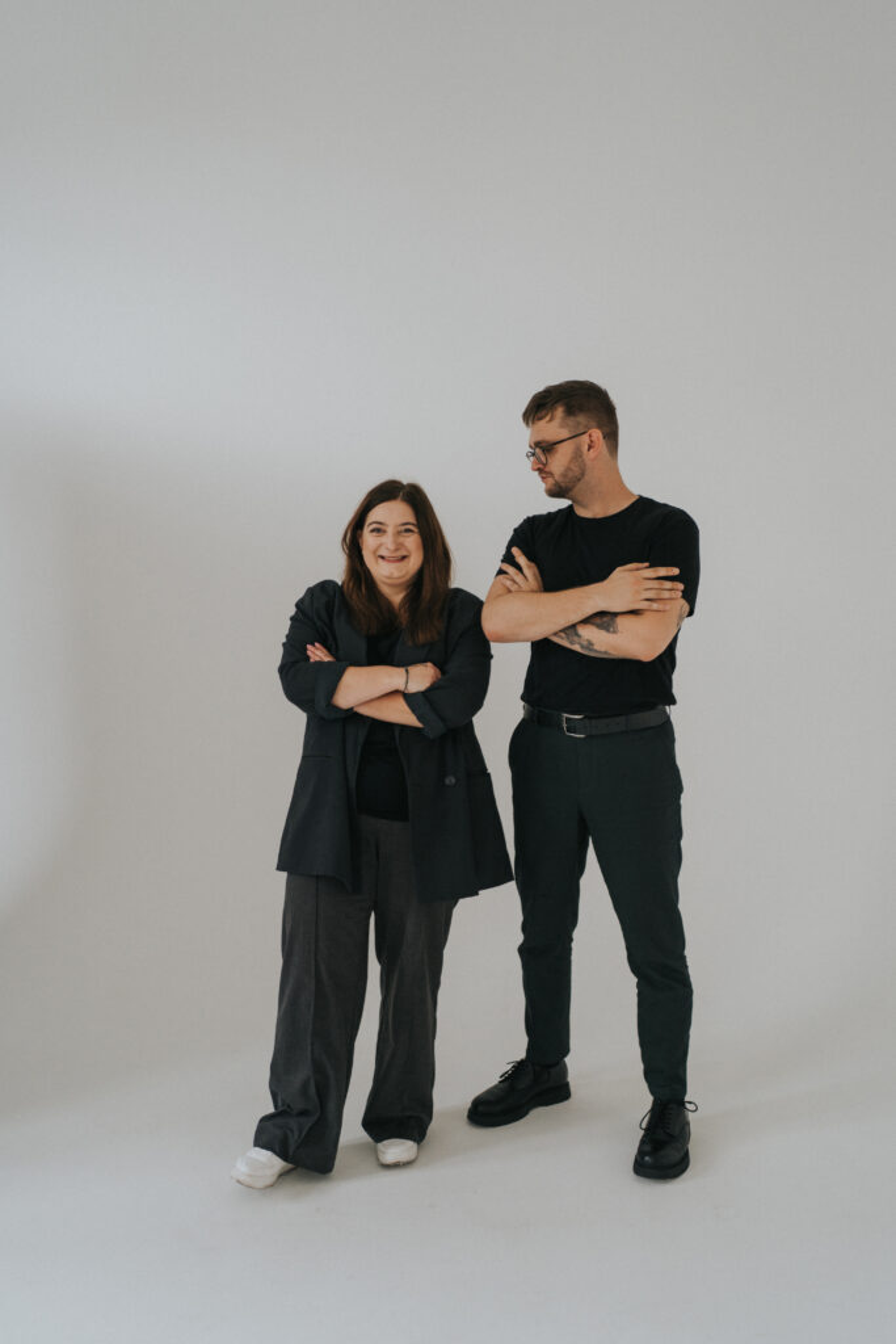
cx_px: 448
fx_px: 1306
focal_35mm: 35
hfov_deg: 37.9
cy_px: 672
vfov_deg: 54.4
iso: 200
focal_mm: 35
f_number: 1.8
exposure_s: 1/250
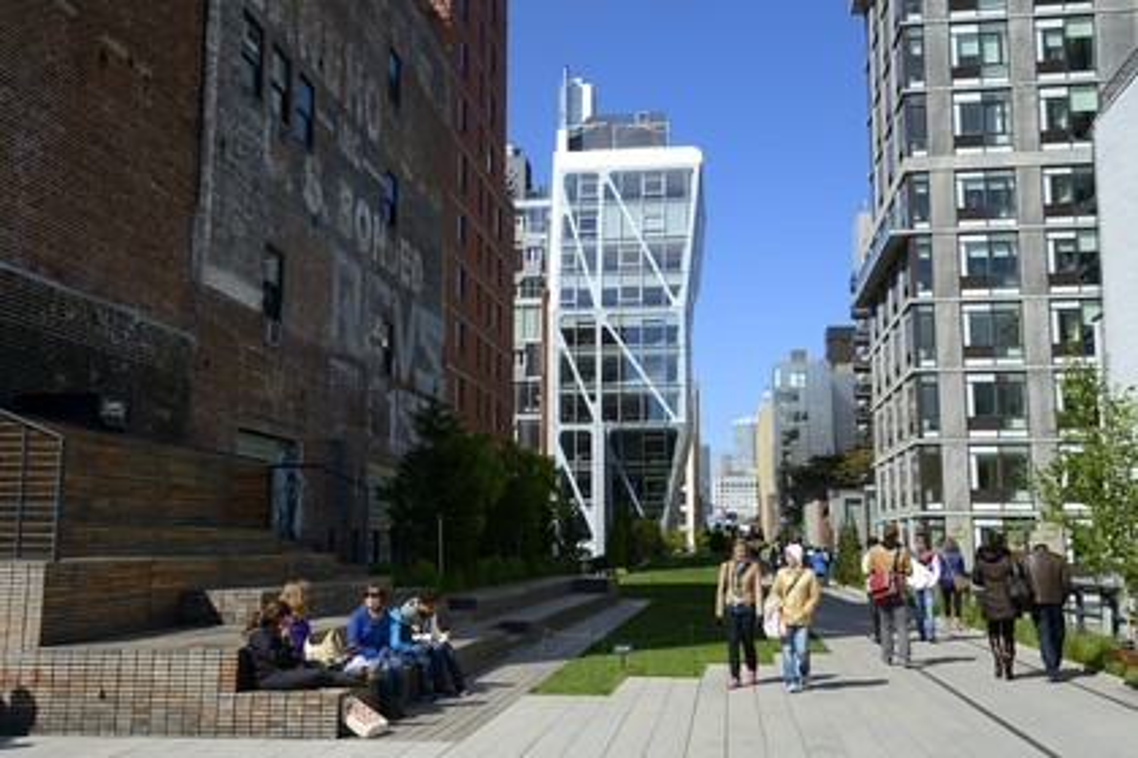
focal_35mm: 36
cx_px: 569
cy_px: 379
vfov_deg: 36.9
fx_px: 1138
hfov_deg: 53.1
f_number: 10
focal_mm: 36
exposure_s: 1/320
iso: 200
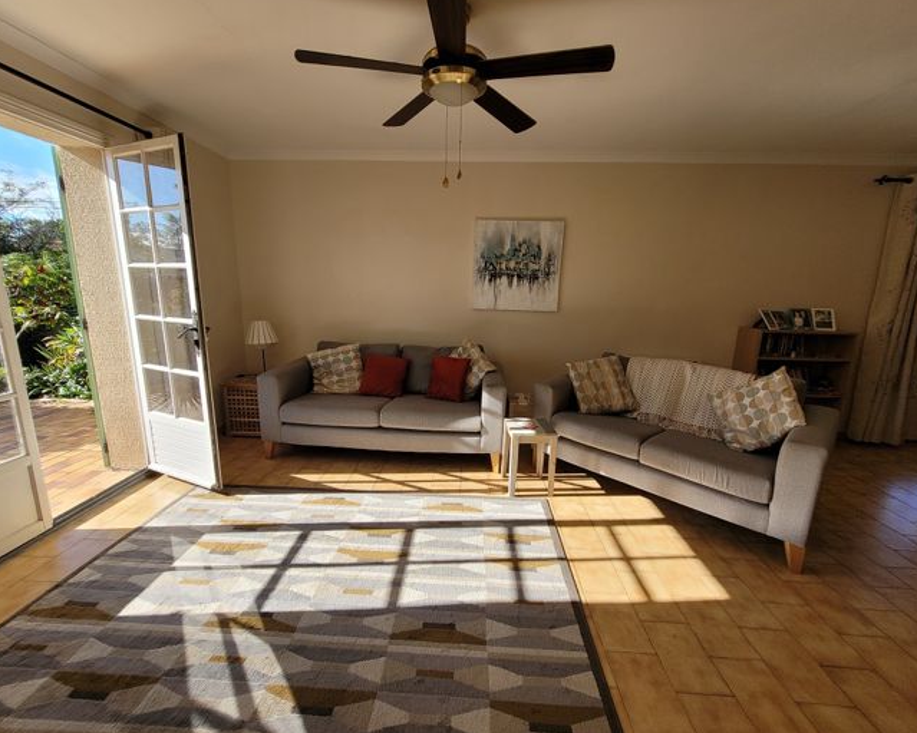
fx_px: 380
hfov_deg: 100.7
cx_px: 451
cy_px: 359
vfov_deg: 88.0
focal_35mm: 14
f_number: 2.2
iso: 40
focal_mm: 1.74
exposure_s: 1/536
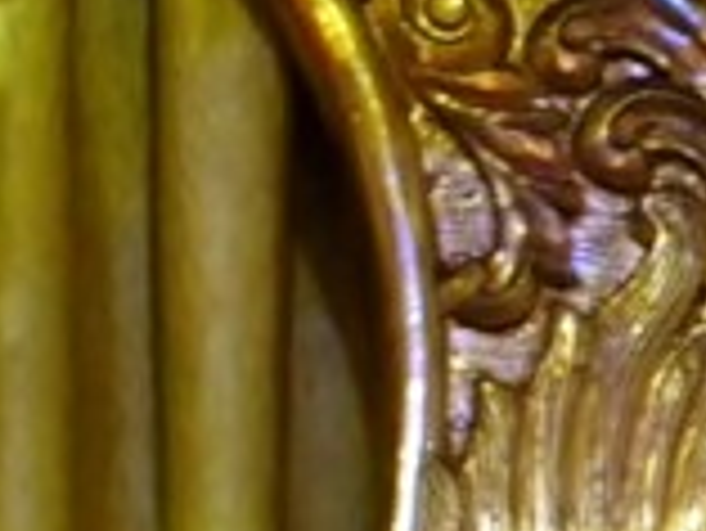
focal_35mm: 604
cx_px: -724
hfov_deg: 3.3
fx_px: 12328
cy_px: 387
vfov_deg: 2.5
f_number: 5
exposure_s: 1/62.4
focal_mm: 26.8
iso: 400
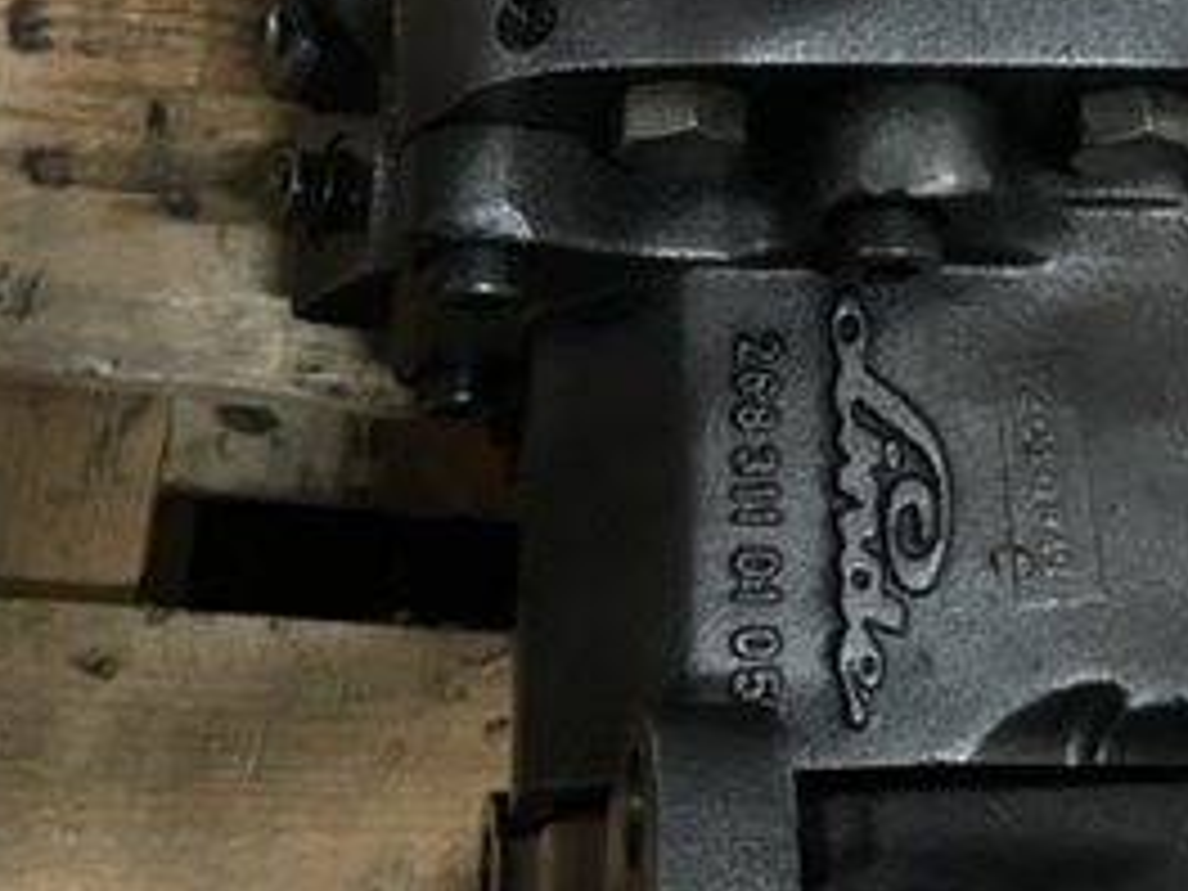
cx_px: 842
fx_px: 2162
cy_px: 36
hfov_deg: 30.4
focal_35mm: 63
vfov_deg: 22.5
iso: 1000
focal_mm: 4.2
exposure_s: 1/29
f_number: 1.6
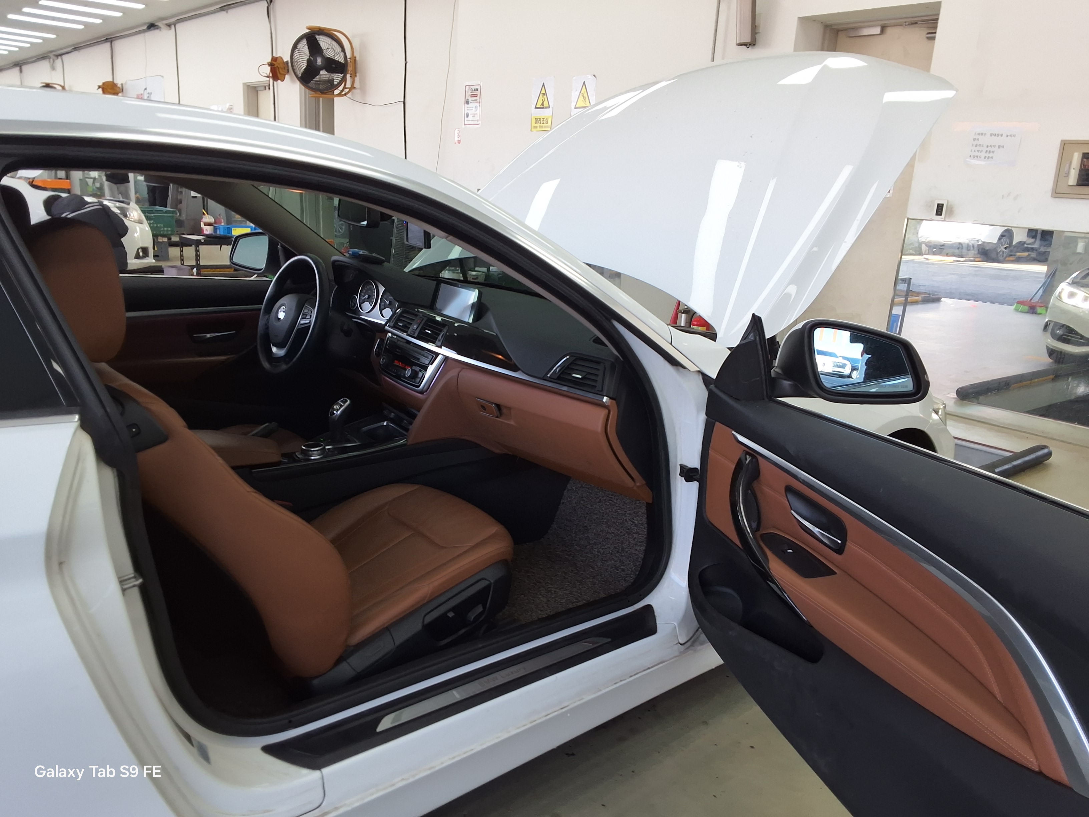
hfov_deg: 63.4
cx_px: 544
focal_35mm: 28
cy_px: 408
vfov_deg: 49.7
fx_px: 881
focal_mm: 2.91
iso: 32
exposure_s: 1/120
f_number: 1.9
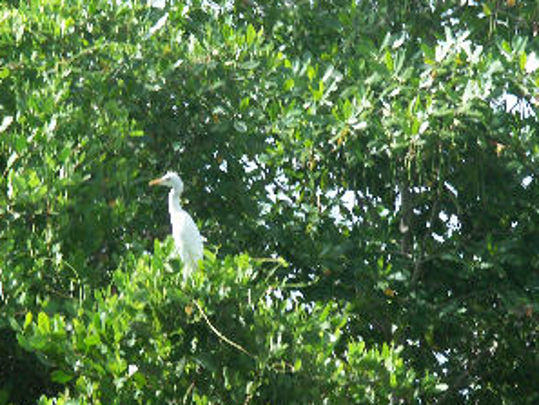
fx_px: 5561
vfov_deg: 4.2
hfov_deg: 5.5
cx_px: 153
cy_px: 283
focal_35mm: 357
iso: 100
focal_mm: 50.48
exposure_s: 1/250
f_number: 5
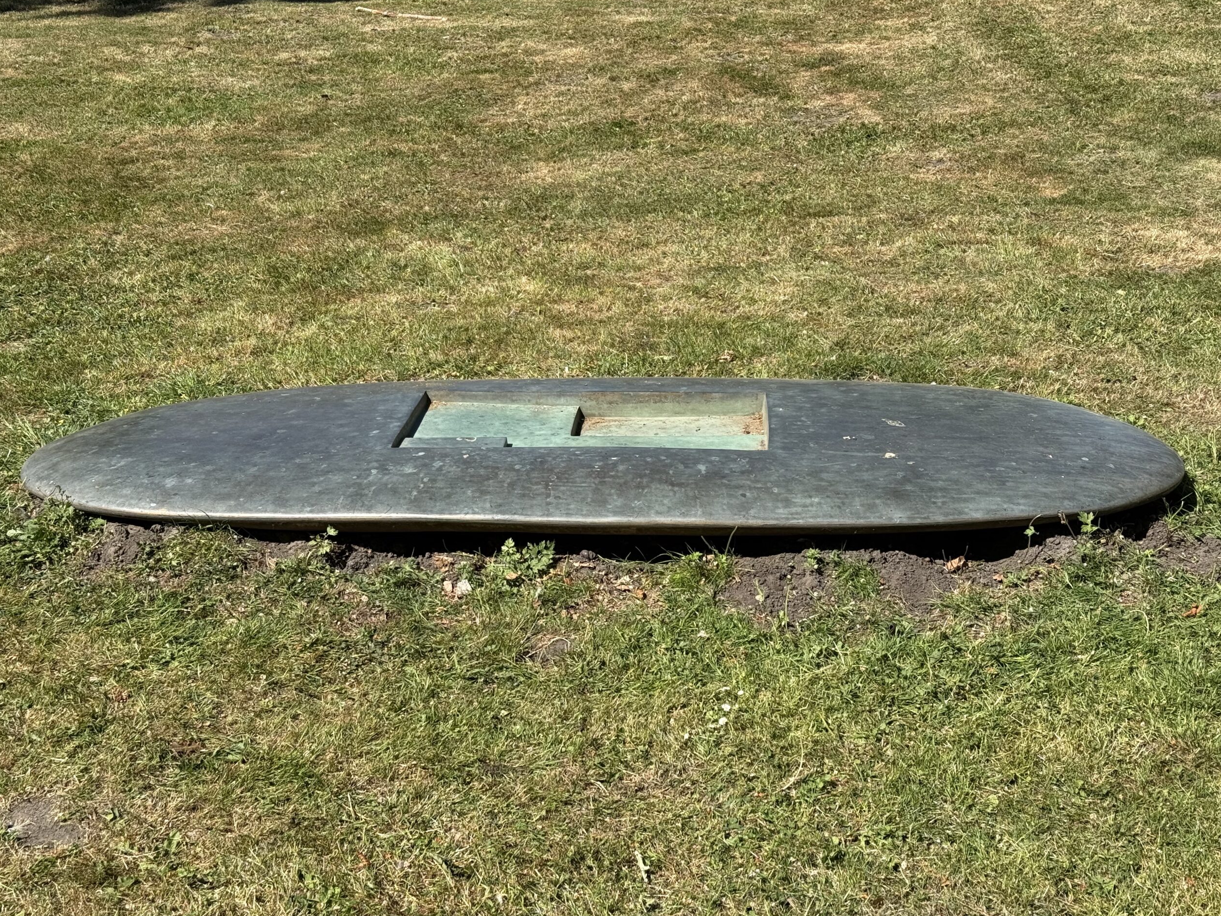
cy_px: 454
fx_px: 1728
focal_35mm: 49
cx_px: 613
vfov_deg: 29.7
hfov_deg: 38.9
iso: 64
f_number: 1.78
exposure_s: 1/3378
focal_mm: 6.76
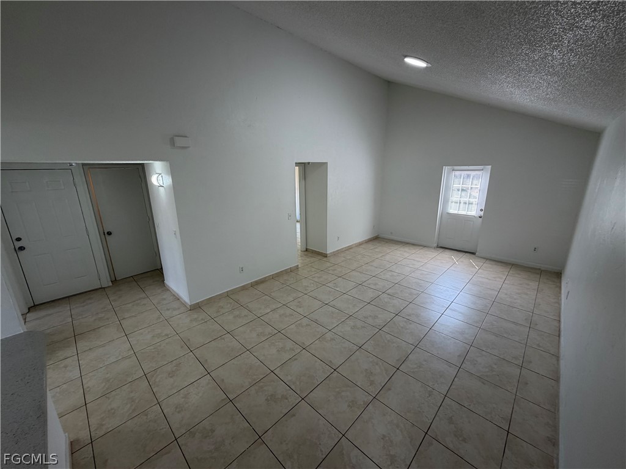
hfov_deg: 102.1
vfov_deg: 85.7
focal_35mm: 14
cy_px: 234
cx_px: 313
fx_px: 253
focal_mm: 2.22
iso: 125
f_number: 2.2
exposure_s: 1/120
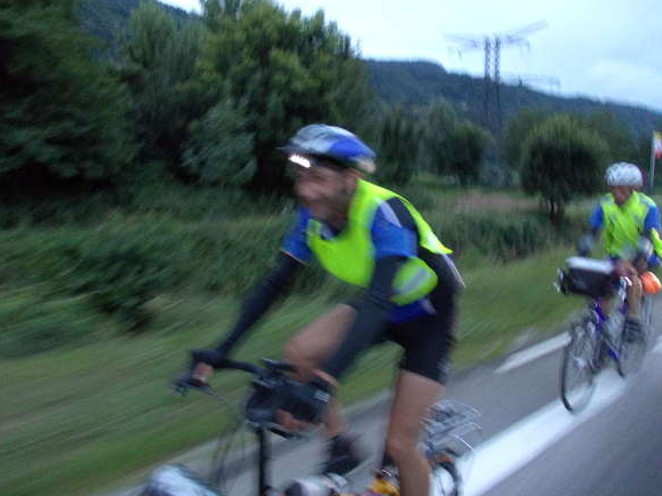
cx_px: 322
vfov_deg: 48.2
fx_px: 554
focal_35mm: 29
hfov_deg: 61.7
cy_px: 241
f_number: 2.7
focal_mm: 4
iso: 200
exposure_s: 1/20
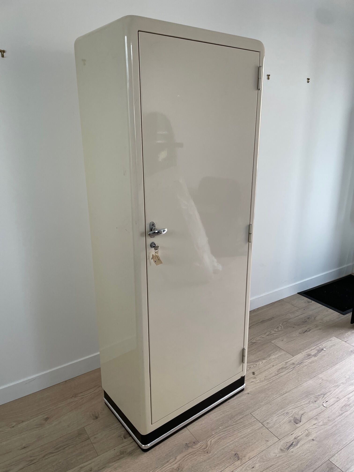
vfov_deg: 67.3
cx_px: 177
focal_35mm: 26
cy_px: 236
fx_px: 355
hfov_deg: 53.1
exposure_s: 1/121
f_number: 1.6
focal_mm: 4.2
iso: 64
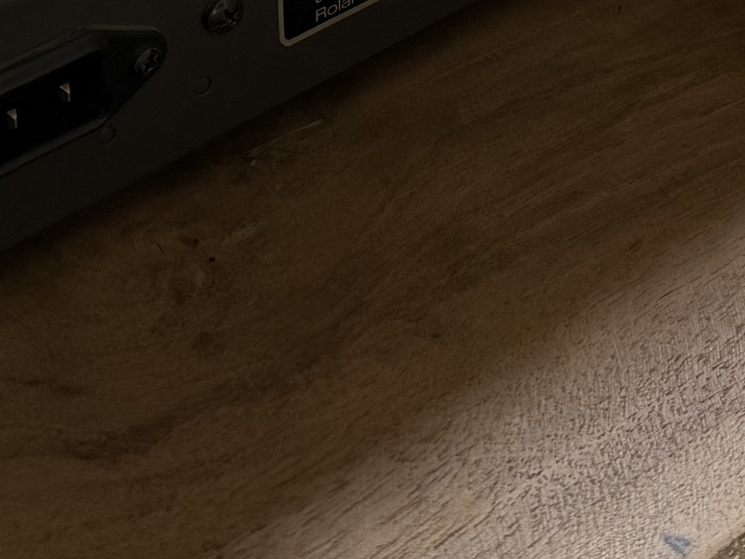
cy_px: -421
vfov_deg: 13.3
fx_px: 2174
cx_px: 574
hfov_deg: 19.3
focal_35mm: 101
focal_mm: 6.76
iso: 64
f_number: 1.78
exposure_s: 1/126
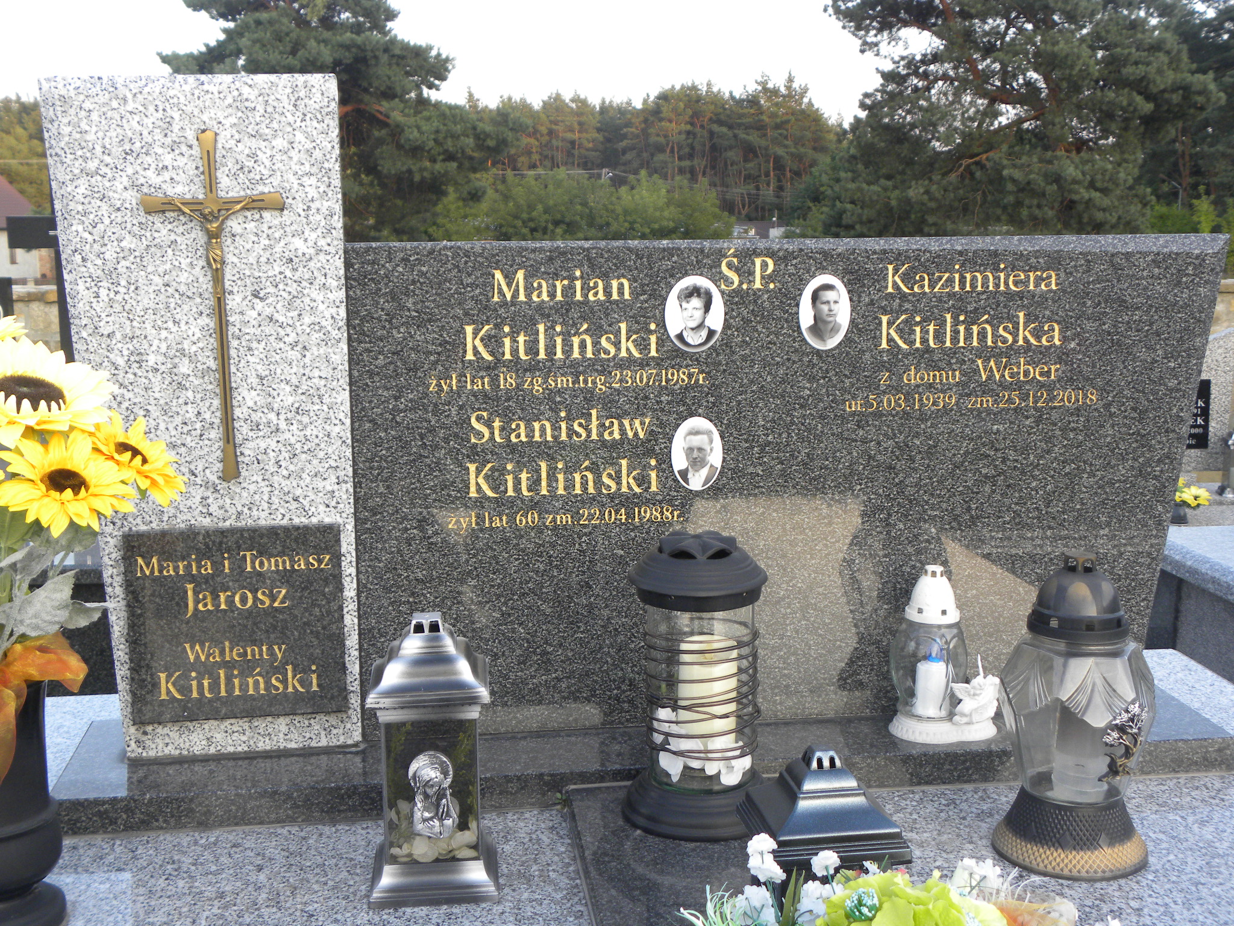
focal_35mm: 46
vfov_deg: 31.5
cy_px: 463
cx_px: 617
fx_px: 1640
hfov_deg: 41.2
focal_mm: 8.2
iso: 109
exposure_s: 1/80.3
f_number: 3.2
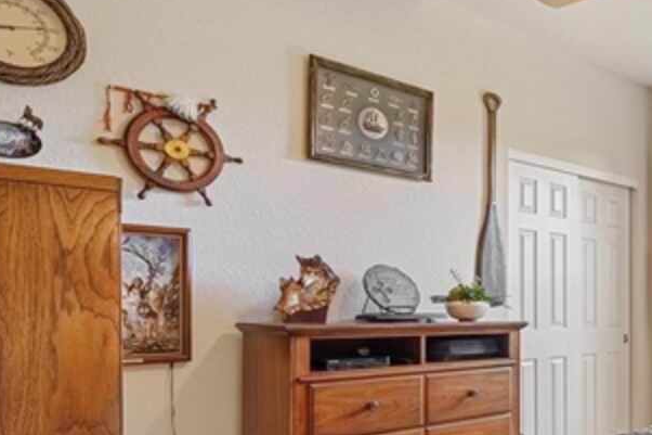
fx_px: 616
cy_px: 325
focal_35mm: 34
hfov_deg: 46.9
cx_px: 648
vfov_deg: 37.9
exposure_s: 1/250
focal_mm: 16
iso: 400
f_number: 8
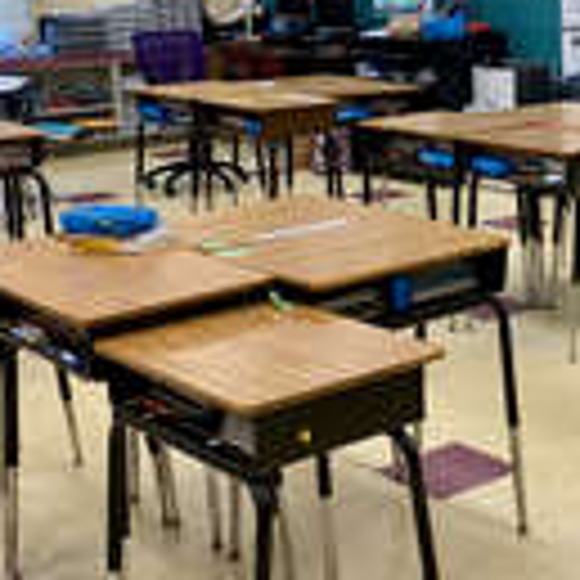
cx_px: 562
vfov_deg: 24.2
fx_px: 1346
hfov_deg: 23.4
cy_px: 175
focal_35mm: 71
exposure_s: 1/60
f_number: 1.8
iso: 80
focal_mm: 4.25
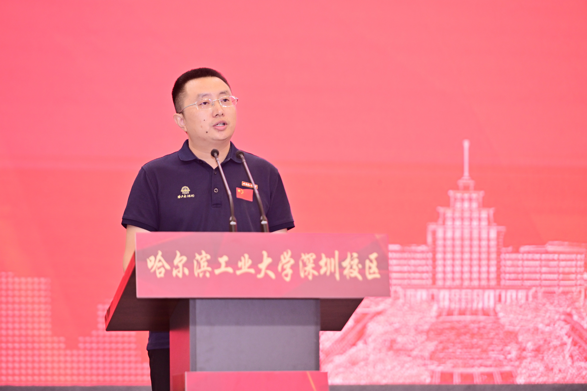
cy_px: 196
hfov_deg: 12.8
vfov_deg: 8.6
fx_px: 2608
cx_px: 294
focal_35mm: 160
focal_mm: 160
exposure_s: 1/125
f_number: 2.8
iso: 1250
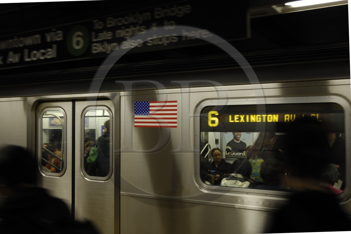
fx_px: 380
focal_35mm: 39
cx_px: 176
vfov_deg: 34.2
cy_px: 117
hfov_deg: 49.6
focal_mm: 26
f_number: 2.8
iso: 100
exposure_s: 1/20
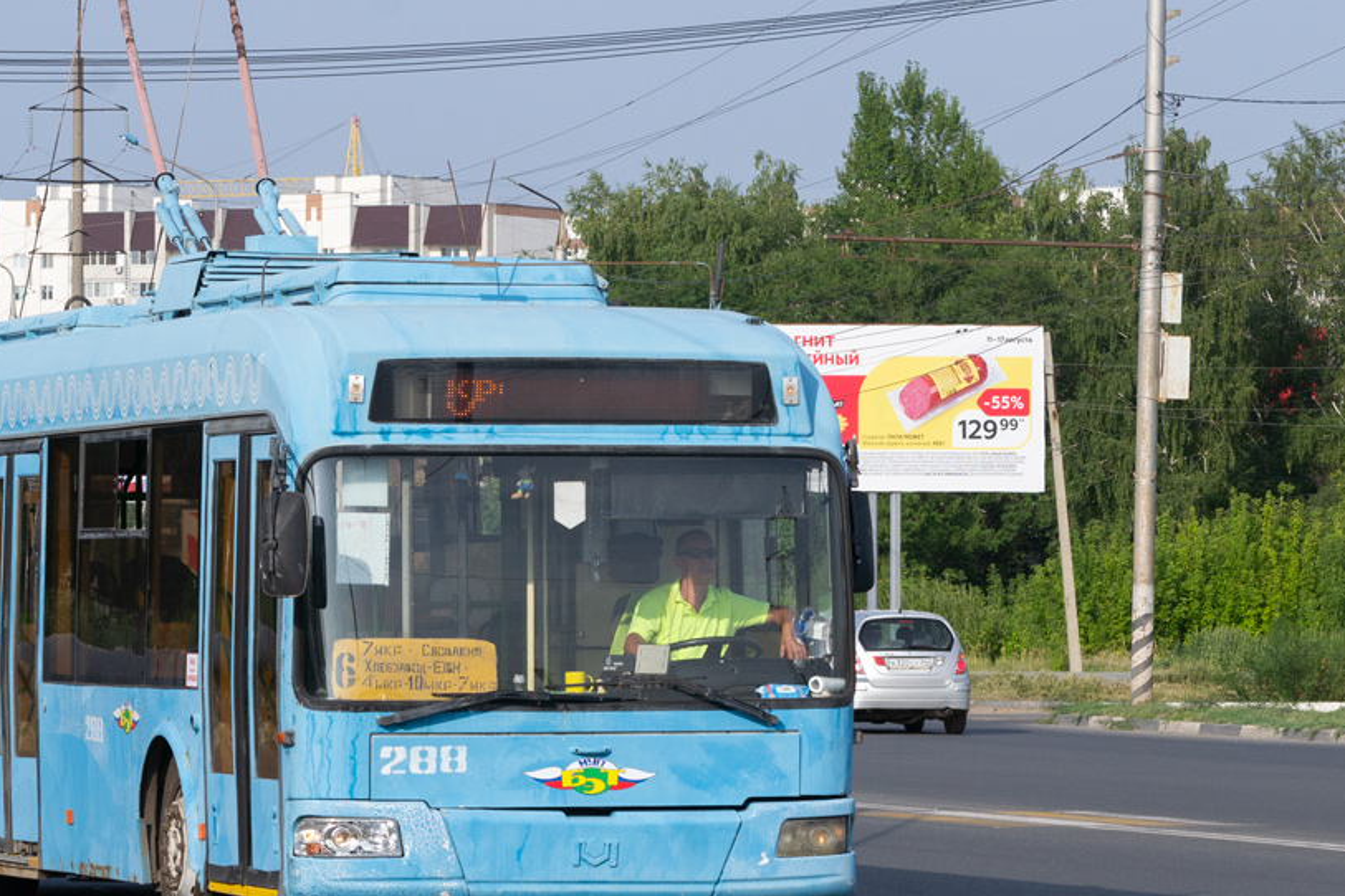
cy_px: 427
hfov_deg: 11.0
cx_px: 453
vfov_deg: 7.4
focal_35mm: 186
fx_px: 6949
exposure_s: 1/500
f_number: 11
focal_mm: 80
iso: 400
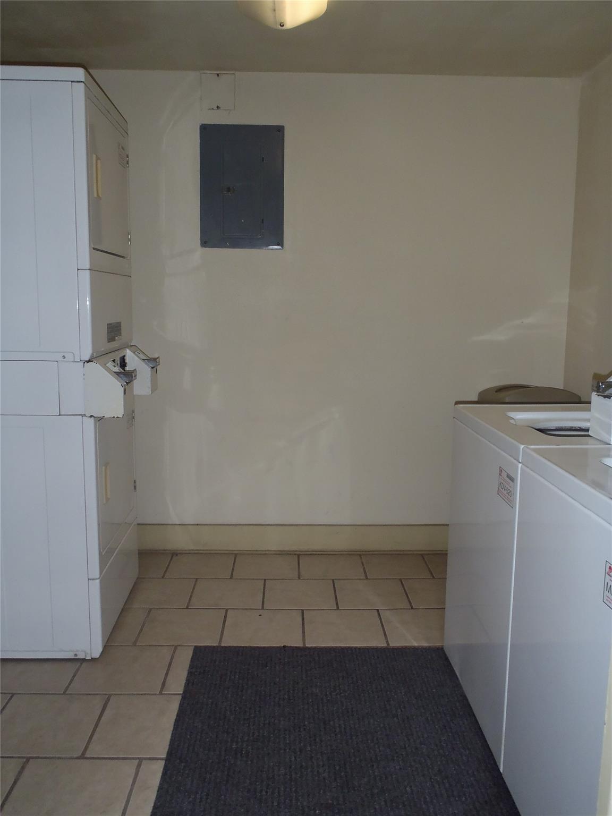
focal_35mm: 28
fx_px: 660
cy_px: 408
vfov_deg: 63.4
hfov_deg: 49.7
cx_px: 306
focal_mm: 5
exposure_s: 1/30
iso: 160
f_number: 3.9
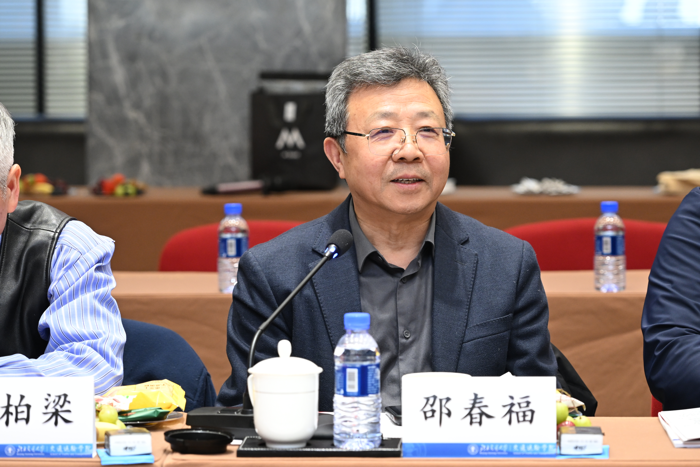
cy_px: 234
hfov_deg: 12.5
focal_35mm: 165
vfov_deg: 8.3
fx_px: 3208
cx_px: 350
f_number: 4
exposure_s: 1/125
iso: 1000
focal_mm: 110
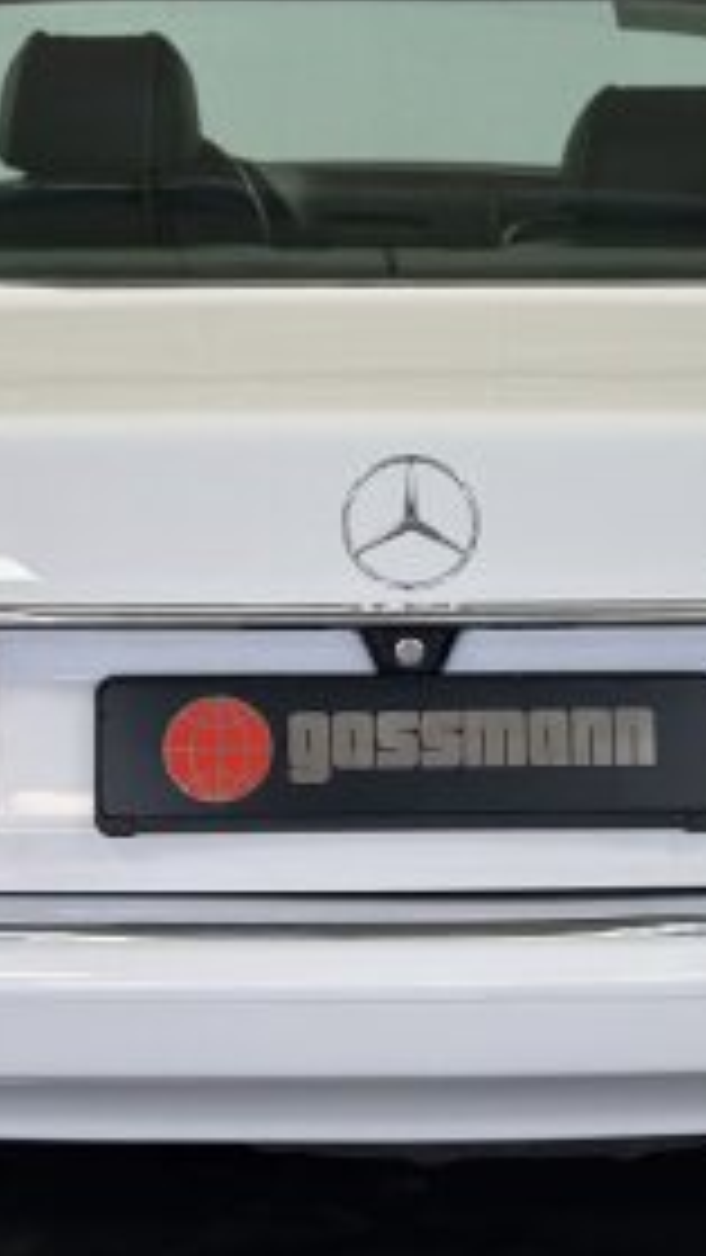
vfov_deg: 17.8
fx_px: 3992
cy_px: 477
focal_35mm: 120
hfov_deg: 10.1
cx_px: 486
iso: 100
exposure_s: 1/121
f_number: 1.78
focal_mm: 6.86
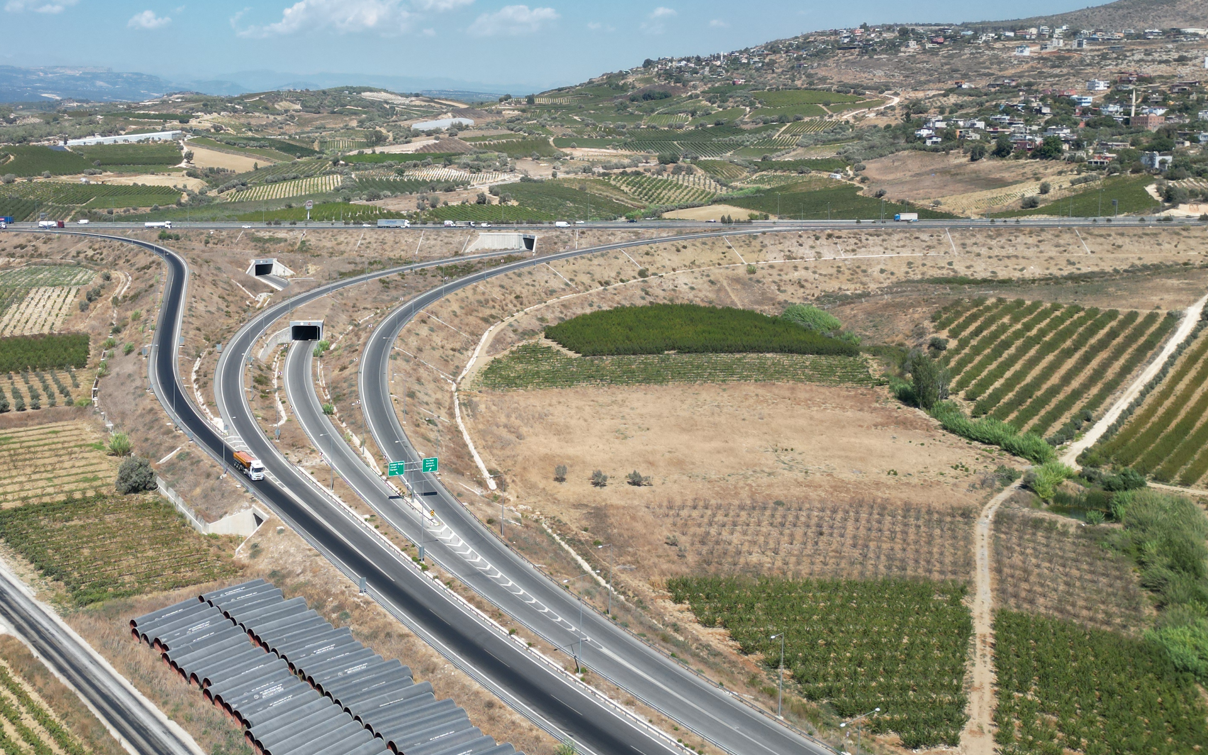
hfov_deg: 52.6
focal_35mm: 36
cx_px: 368
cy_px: 251
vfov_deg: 35.0
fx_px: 1185
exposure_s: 1/3000
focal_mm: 6.72
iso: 100
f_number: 1.7
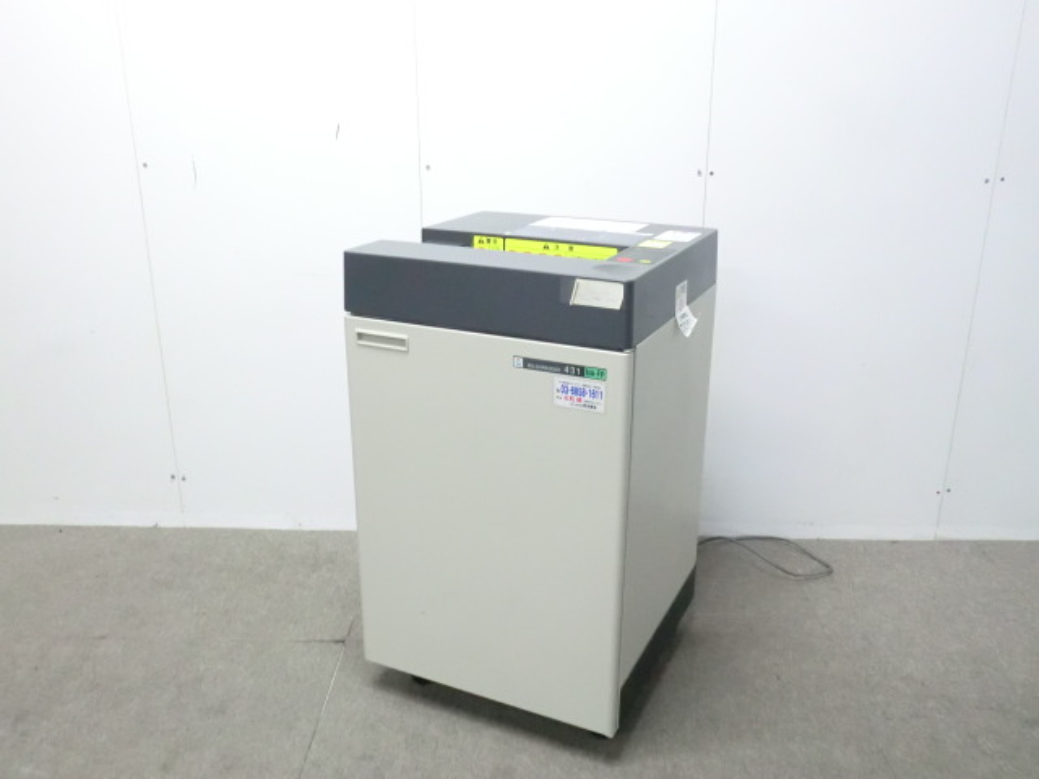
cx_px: 520
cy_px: 390
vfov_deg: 44.2
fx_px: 960
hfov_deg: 56.8
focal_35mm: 32
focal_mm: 5.8
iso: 800
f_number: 3.5
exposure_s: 1/40
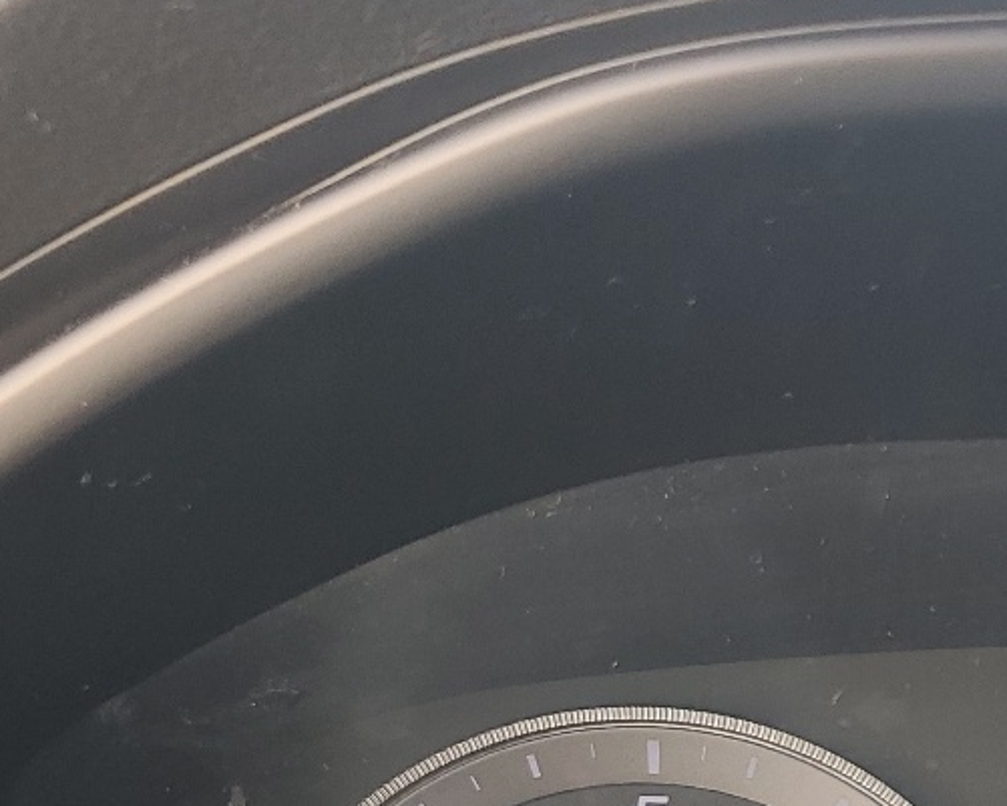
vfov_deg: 17.8
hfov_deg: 21.6
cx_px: 1260
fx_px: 2415
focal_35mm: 81
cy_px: 1017
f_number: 1.5
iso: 50
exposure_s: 1/141
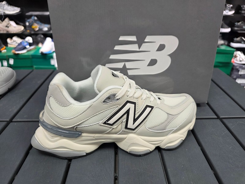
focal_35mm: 23
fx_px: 163
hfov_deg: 73.9
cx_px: 122
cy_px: 92
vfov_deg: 58.9
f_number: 1.7
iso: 125
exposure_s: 1/100
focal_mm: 6.3
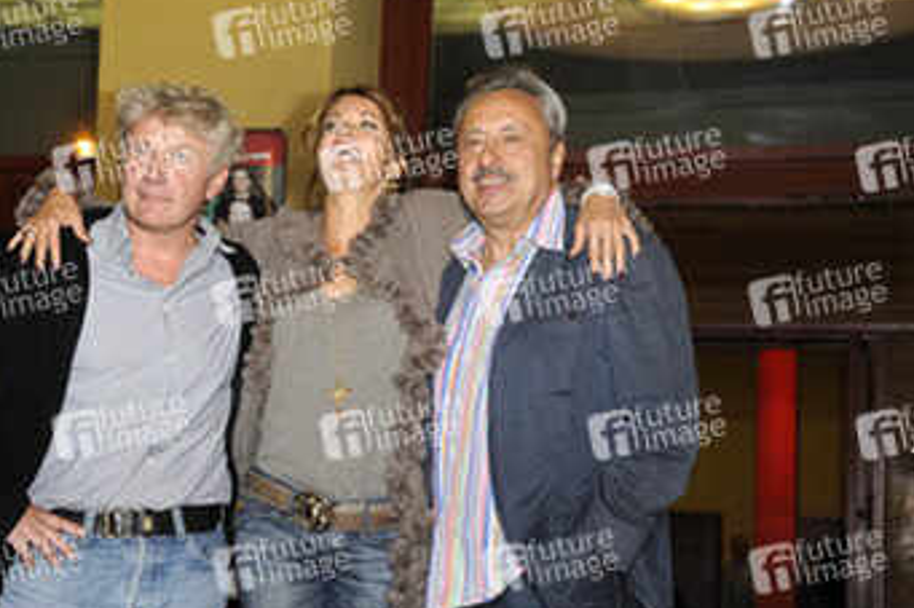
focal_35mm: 82
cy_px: 362
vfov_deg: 16.6
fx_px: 2081
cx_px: 318
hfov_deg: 24.7
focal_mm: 62
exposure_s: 1/80
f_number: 5.6
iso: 640
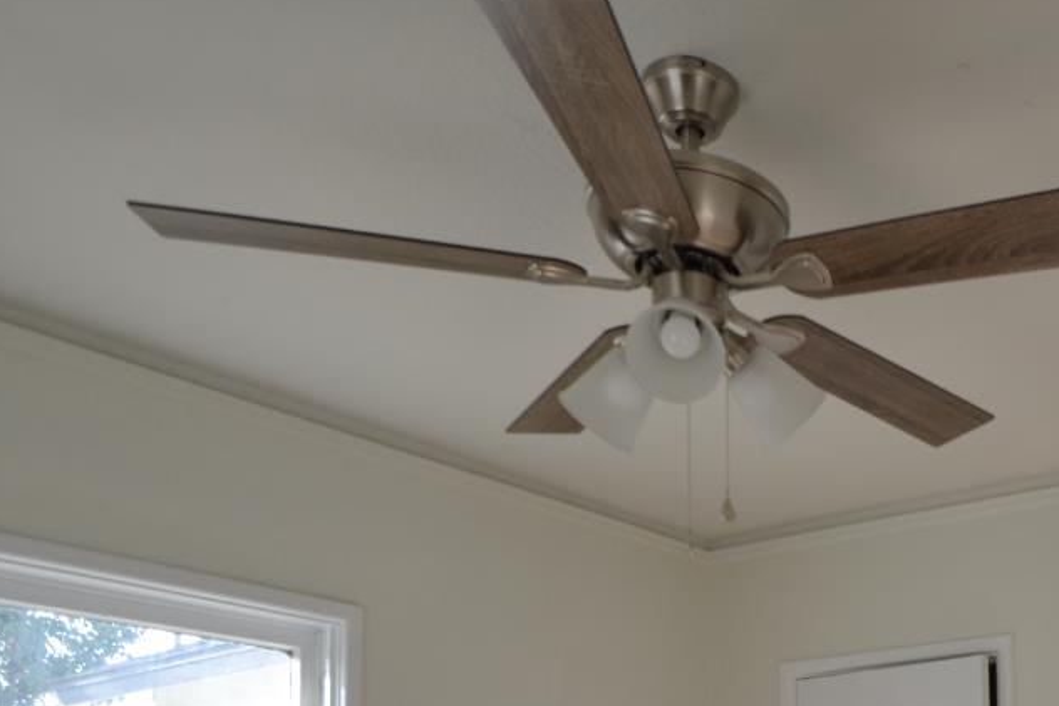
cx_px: 927
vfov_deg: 30.1
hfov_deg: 45.4
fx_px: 1152
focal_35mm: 39
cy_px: 800
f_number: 5.6
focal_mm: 11
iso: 220
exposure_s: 1/125
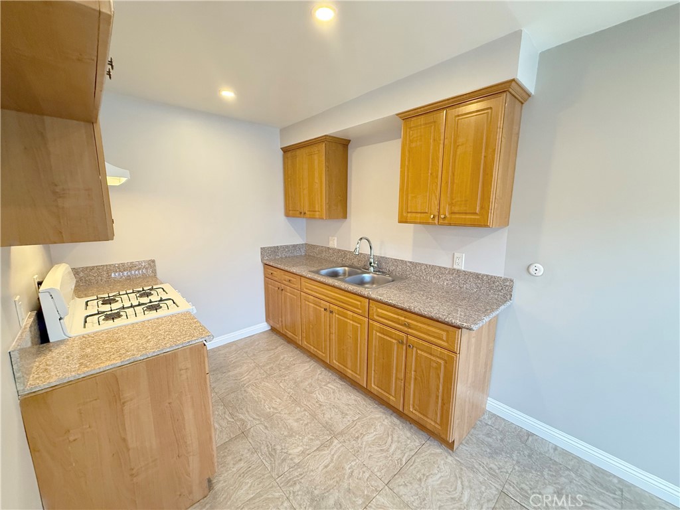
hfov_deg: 102.1
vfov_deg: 85.7
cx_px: 340
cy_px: 255
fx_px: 275
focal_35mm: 14
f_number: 2.2
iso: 500
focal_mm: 2.22
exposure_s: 1/60
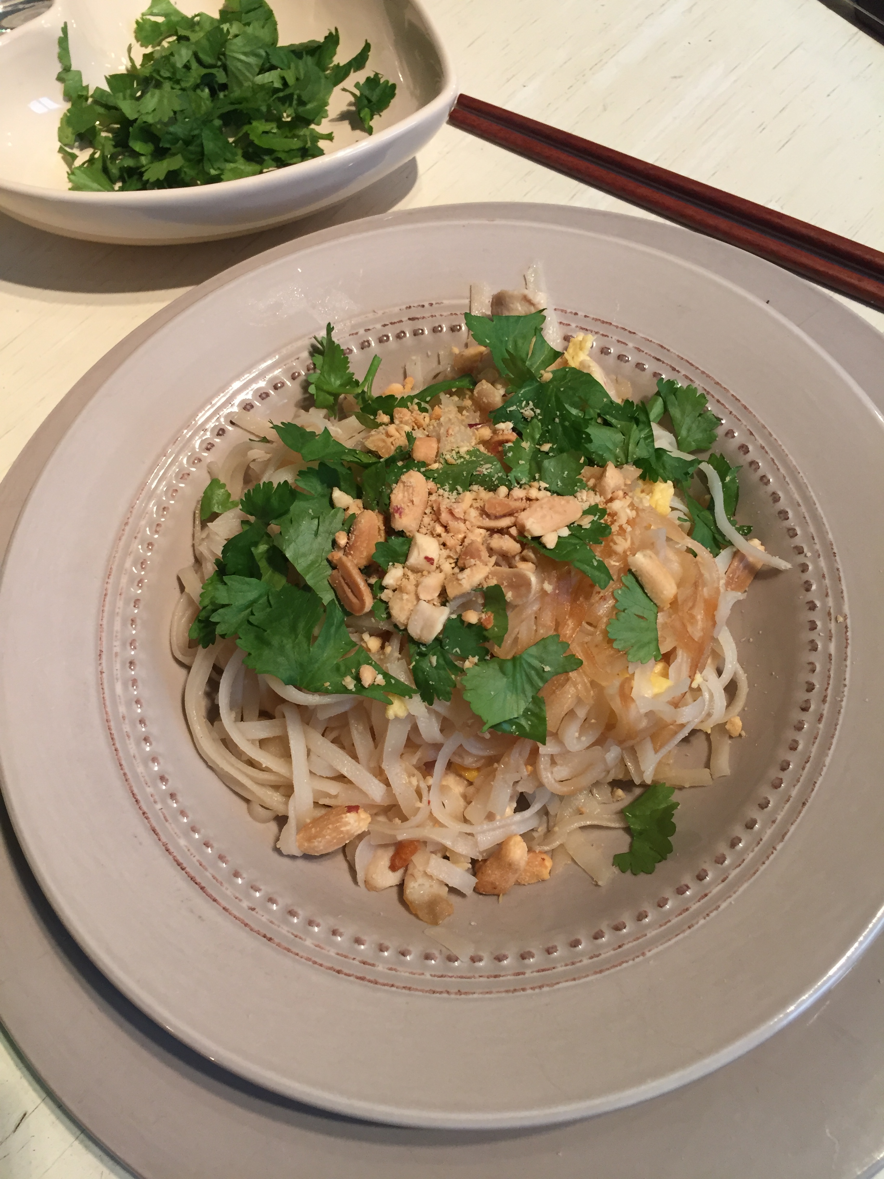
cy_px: 590
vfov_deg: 61.7
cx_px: 442
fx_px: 987
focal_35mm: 29
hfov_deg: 48.2
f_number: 2.2
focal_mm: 4.15
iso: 125
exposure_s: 1/33
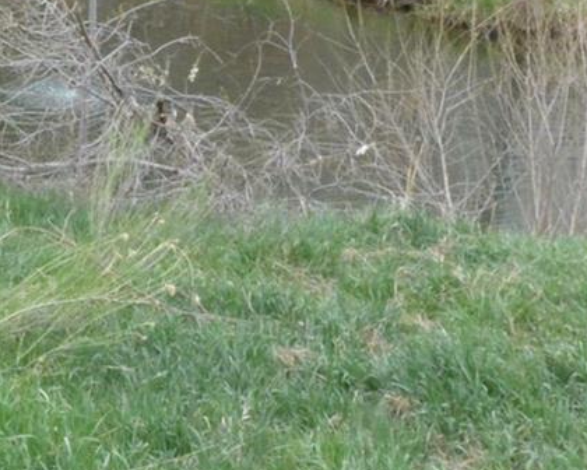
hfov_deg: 15.3
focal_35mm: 118
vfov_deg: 12.8
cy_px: -74
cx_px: -249
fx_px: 2050
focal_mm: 12.5
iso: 800
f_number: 3.8
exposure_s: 1/80
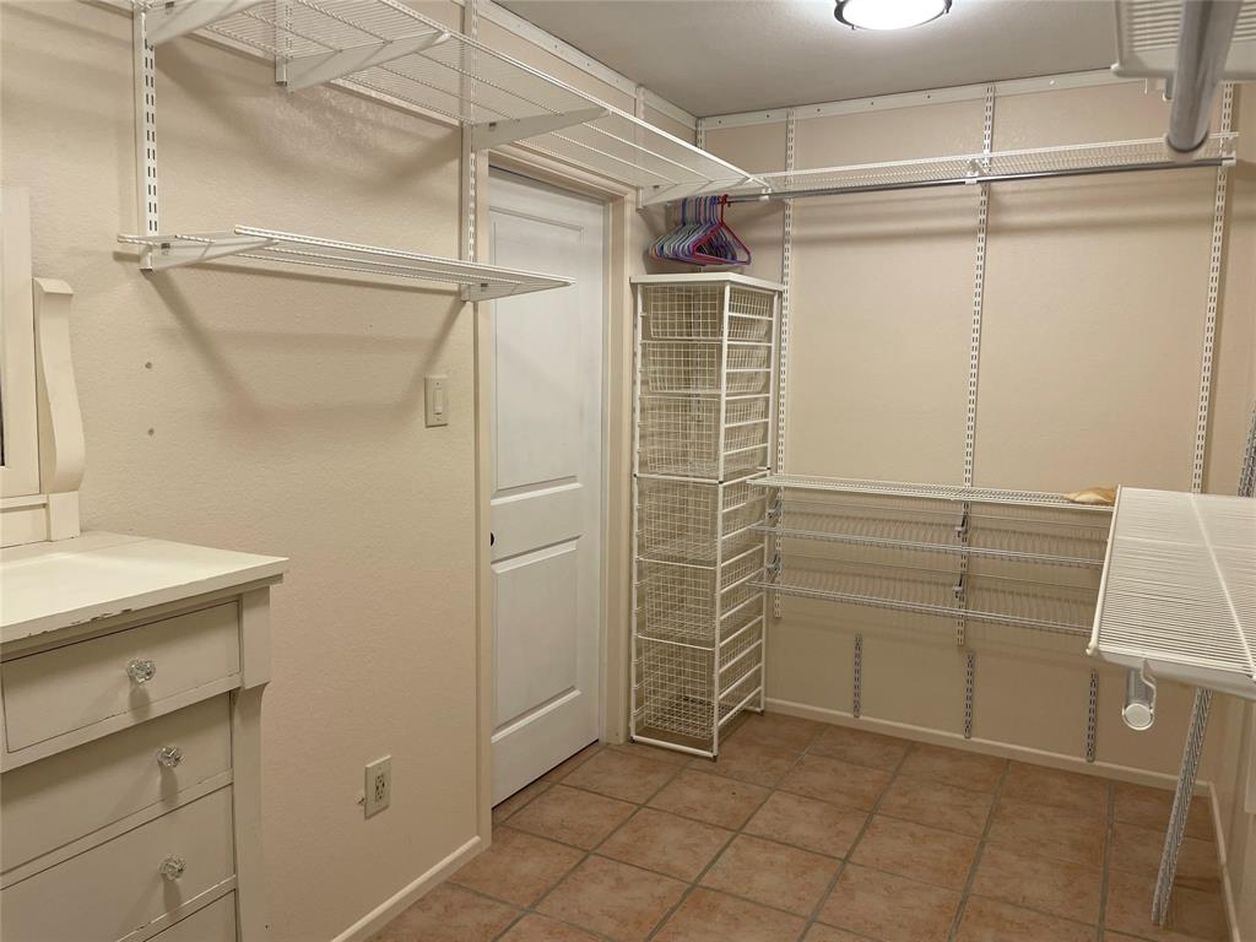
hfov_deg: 67.3
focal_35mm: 26
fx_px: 943
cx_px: 628
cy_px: 471
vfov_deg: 53.1
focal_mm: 4.2
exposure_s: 1/60
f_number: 1.6
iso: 80
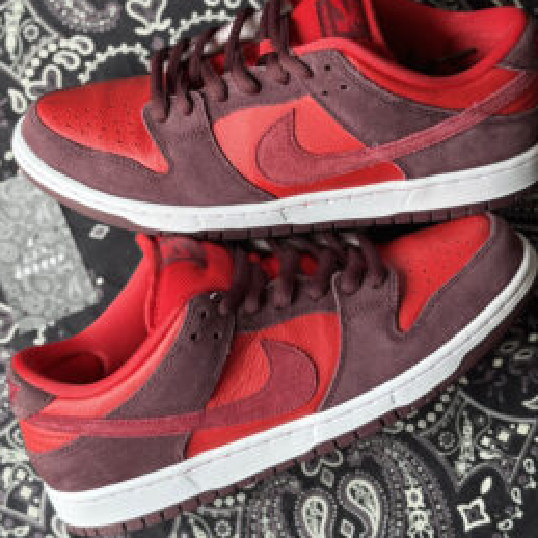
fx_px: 1248
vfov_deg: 24.3
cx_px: 255
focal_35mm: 71
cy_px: 224
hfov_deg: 24.3
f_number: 1.6
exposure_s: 1/187
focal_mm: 5.96
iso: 32
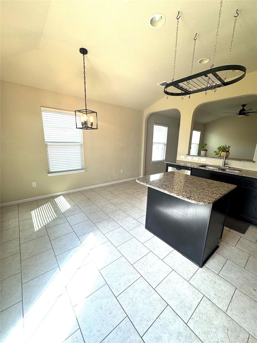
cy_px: 172
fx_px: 139
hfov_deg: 85.7
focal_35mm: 14
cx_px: 128
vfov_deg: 102.1
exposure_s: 1/120
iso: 64
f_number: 2.2
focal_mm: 2.22
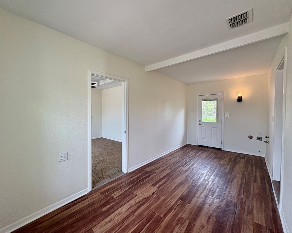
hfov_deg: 96.6
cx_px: 134
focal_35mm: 15
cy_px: 113
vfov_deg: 84.0
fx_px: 130
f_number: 2.2
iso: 125
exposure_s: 1/120
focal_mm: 2.22
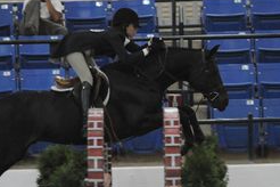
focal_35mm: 521
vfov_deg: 2.6
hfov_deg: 4.0
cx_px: 138
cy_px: 141
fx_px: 4052
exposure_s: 1/400
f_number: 2.8
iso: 6400
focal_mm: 200
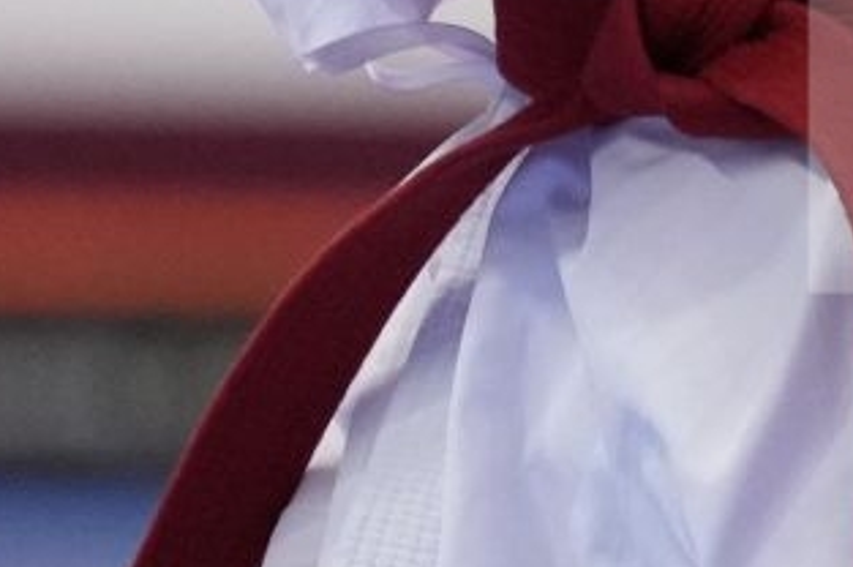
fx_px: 40877
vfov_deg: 0.8
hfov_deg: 1.2
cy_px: -924
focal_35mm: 1727
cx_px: 1063
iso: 2500
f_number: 2.8
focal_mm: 200
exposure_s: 1/1000
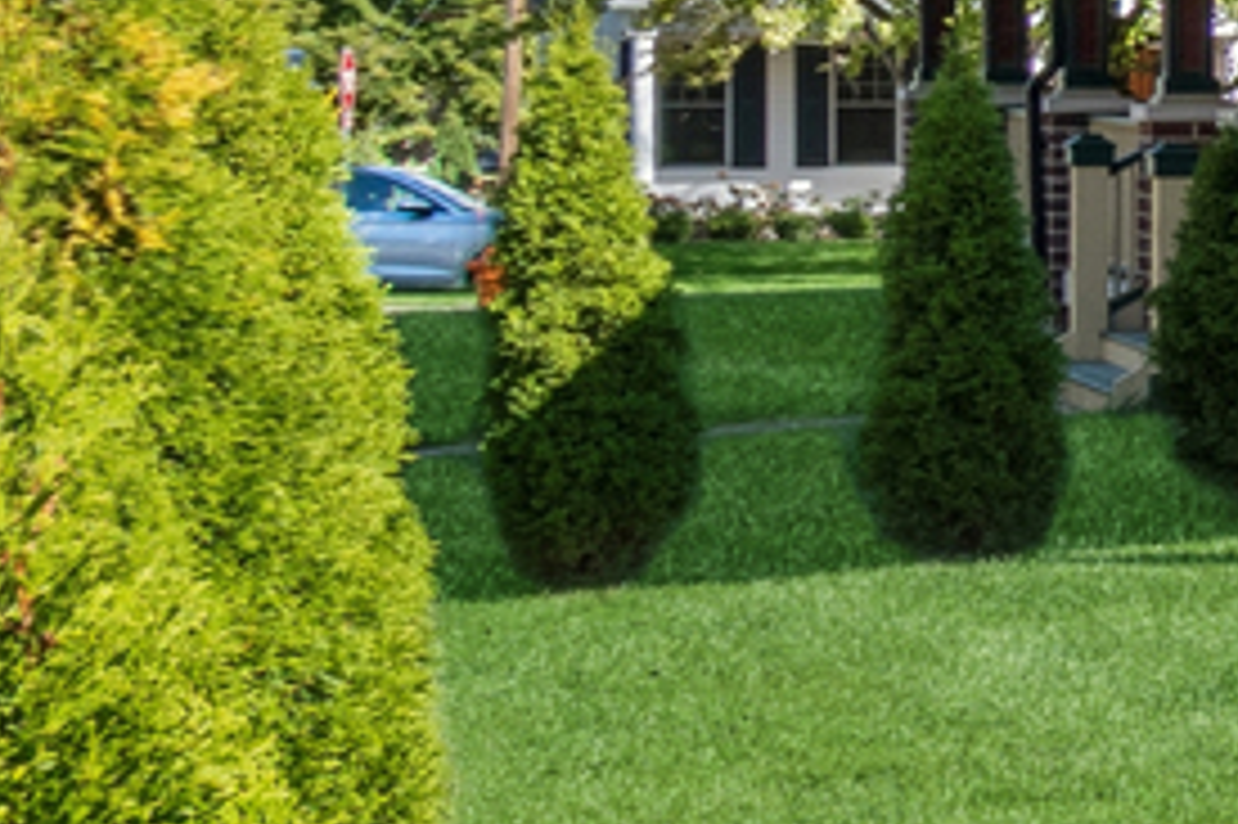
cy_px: -189
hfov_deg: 12.4
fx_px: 3643
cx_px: 3372
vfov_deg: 12.6
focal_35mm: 106
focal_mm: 12
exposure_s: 1/200
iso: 250
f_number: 8
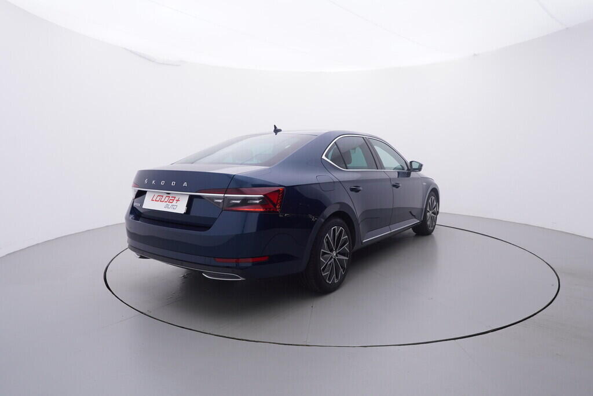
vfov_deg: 56.2
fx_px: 371
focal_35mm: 22
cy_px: 198
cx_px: 296
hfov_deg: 77.3
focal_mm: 15
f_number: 5
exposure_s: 1/80
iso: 200
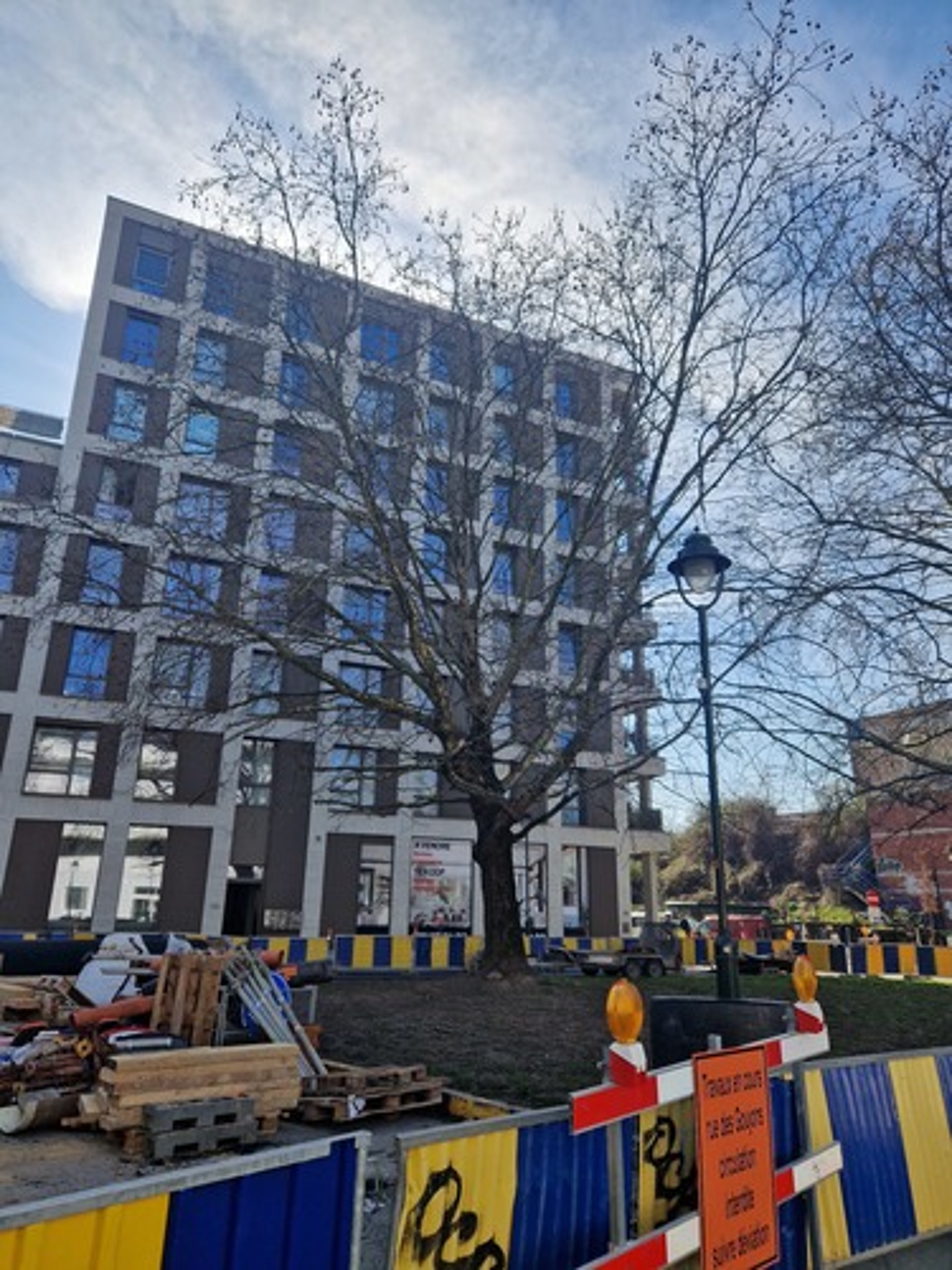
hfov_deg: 58.9
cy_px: 635
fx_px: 843
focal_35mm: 23
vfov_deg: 73.9
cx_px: 476
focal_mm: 5.4
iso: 50
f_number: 1.8
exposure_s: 1/1340
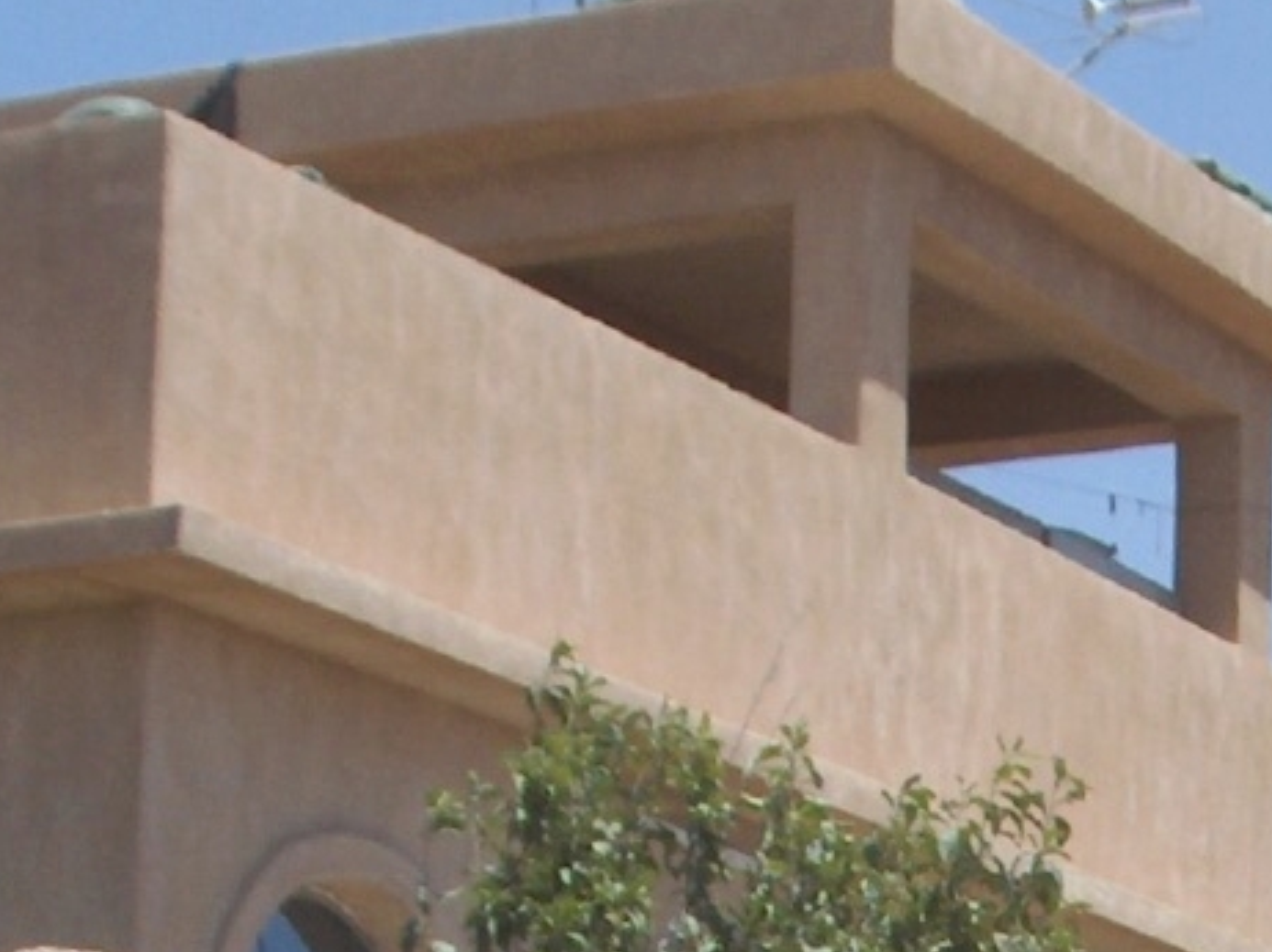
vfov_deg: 8.1
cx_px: 1512
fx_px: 6354
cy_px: 2017
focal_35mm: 173
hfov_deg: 11.2
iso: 100
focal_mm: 8
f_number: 4.8
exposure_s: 1/719
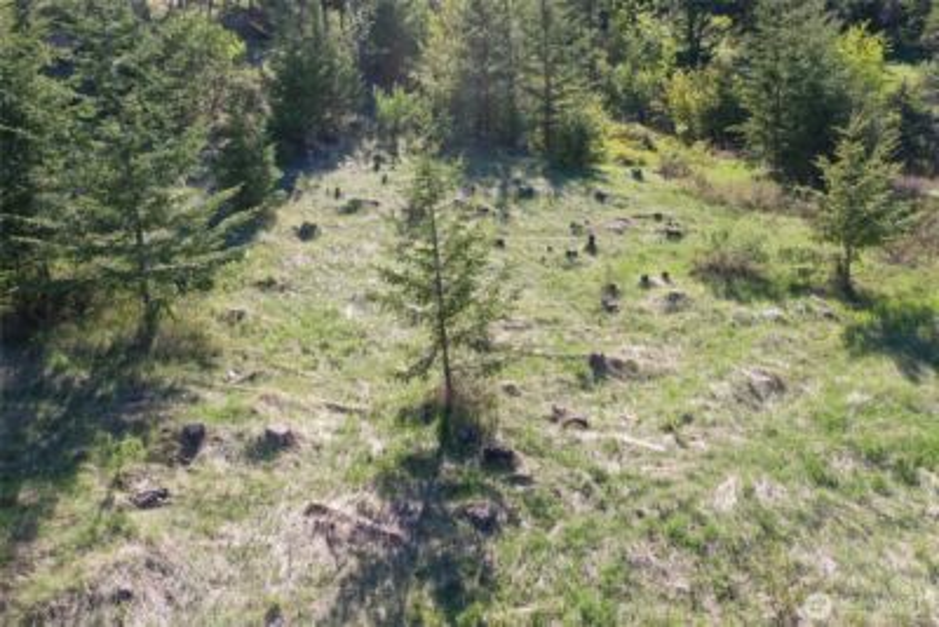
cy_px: 314
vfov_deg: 46.4
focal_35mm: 28
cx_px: 470
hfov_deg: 65.5
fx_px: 731
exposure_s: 1/200
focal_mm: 10.26
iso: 100
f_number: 5
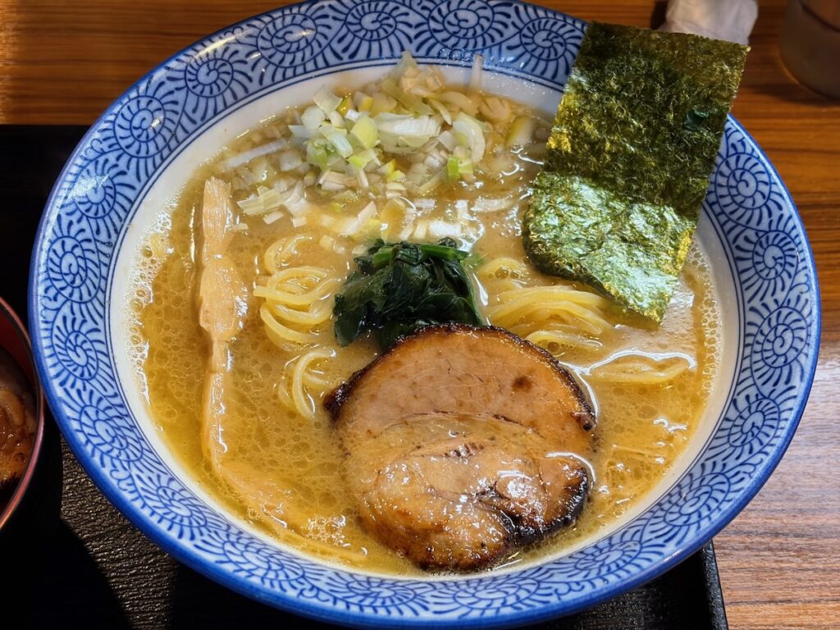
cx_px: 420
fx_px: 1262
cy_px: 315
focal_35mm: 52
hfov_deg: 36.8
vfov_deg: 28.0
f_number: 1.6
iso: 125
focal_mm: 5.96
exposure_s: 1/50
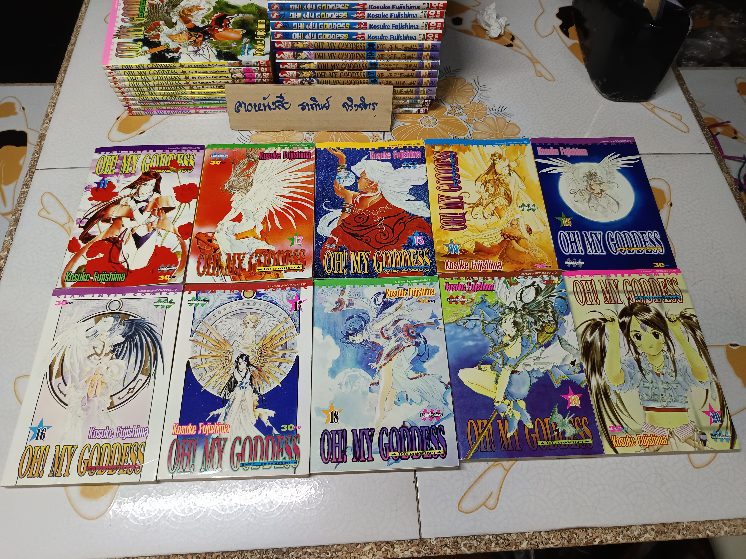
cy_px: 280
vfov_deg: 56.8
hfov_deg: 71.6
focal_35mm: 24
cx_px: 373
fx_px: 517
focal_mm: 5.31
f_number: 1.7
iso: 841
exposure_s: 1/33.3
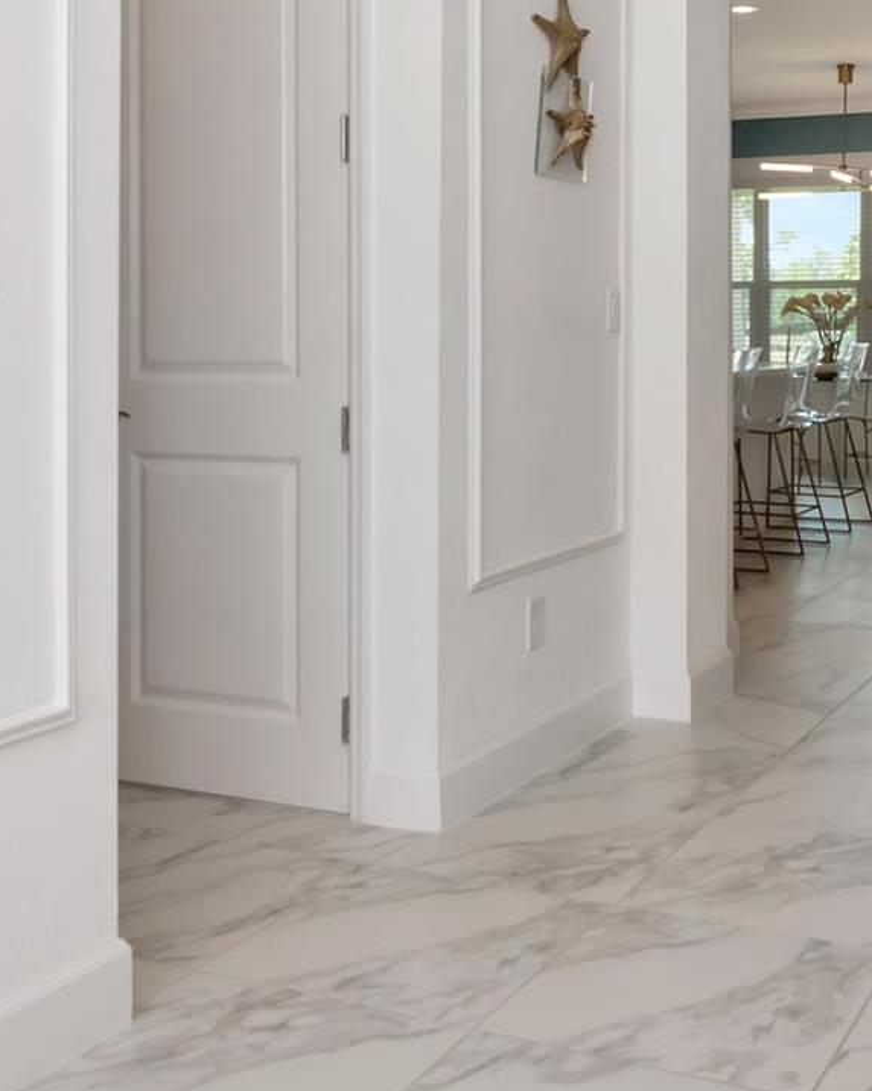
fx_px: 1420
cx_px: 630
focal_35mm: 44
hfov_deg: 33.6
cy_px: 312
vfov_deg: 41.1
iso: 800
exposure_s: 1/200
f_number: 9
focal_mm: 14
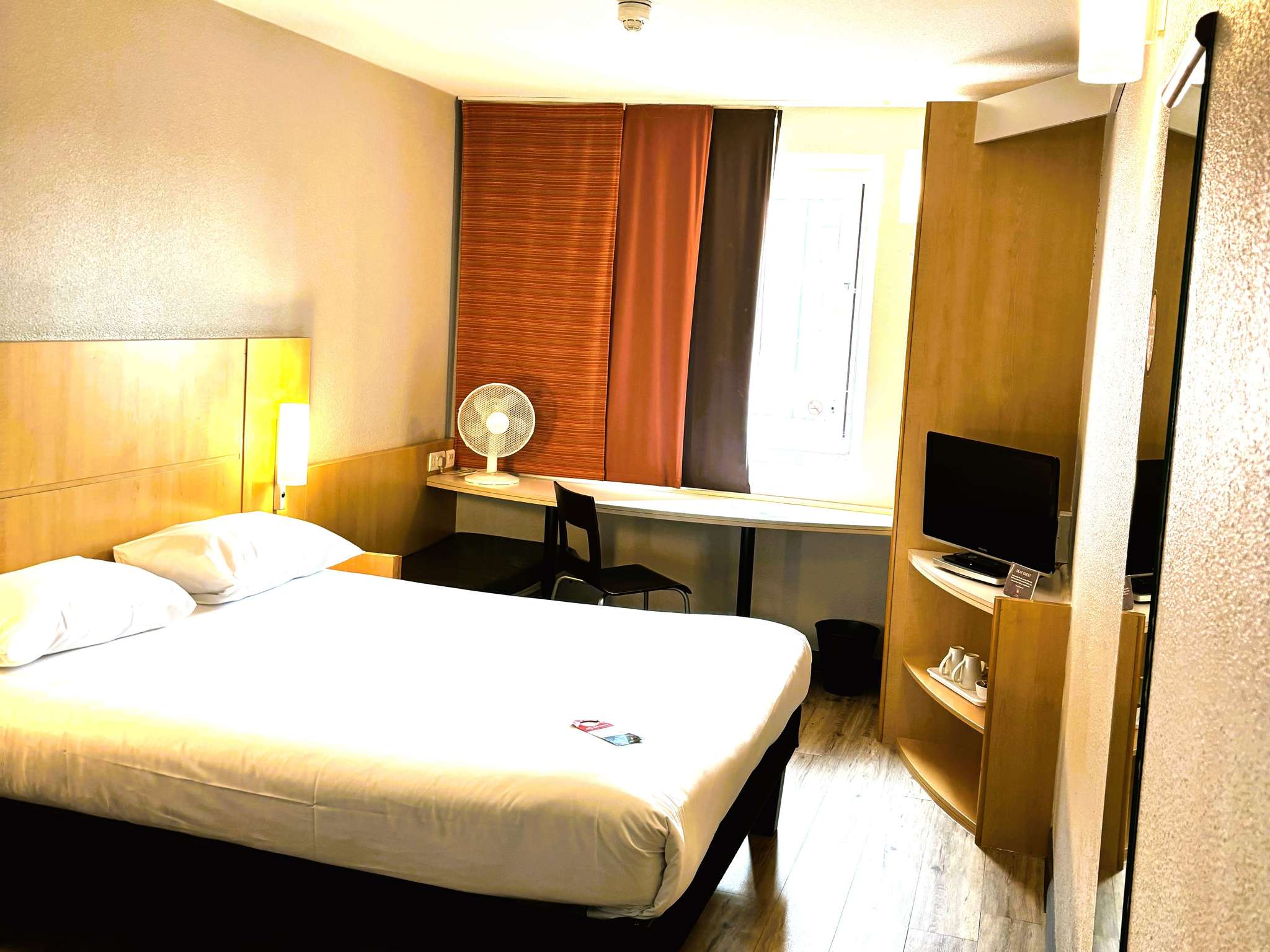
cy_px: 476
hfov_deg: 67.3
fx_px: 954
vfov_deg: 53.1
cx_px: 635
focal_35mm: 26
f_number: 1.6
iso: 100
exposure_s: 1/50
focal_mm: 5.96
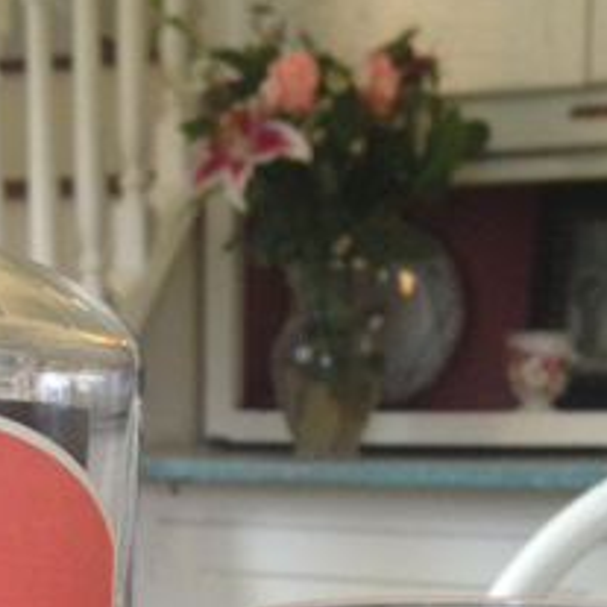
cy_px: 780
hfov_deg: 19.2
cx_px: 196
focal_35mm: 90
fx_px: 1785
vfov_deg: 18.1
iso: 200
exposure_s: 1/20
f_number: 2.4
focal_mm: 4.12
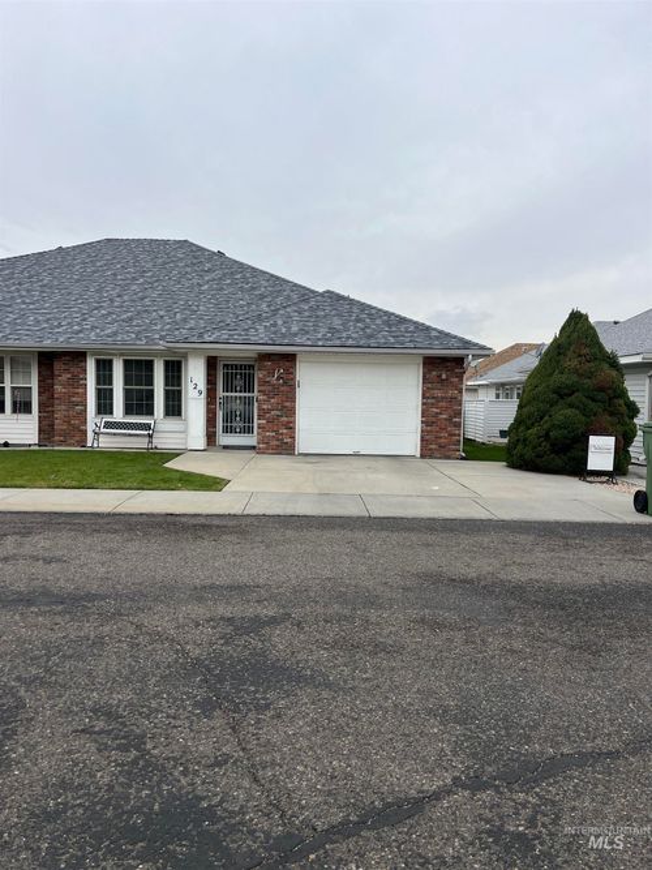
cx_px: 326
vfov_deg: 67.3
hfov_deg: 53.0
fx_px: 653
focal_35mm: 26
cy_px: 435
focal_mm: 5.1
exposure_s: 1/2463
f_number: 1.6
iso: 50
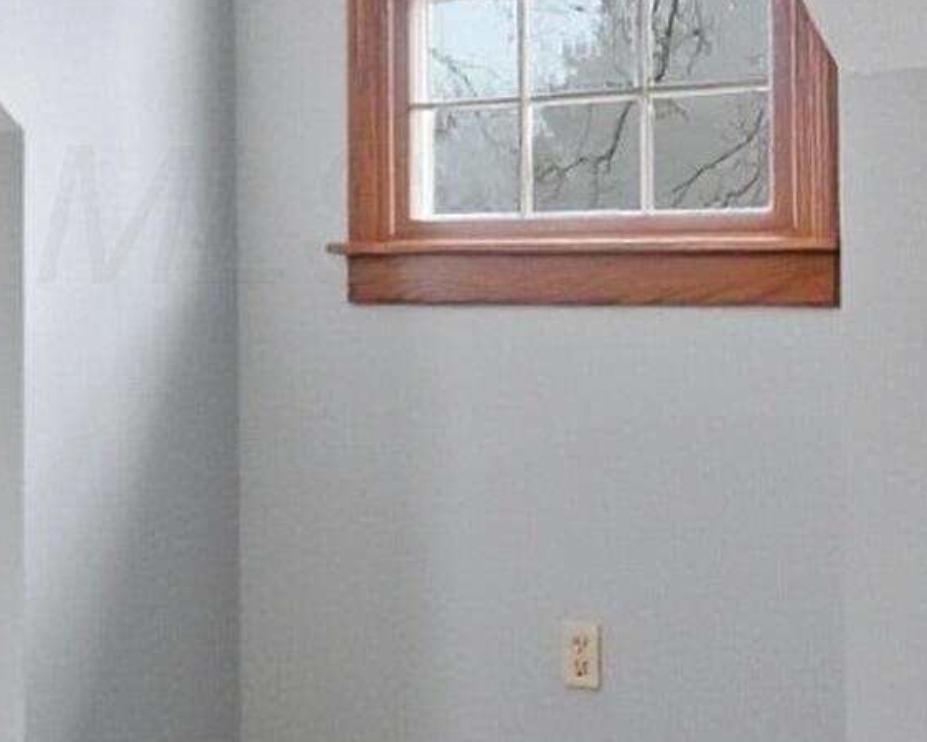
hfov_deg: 23.9
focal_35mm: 75
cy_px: 212
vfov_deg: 20.3
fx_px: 2058
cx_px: -76
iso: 100
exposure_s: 1/80
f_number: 4
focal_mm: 10
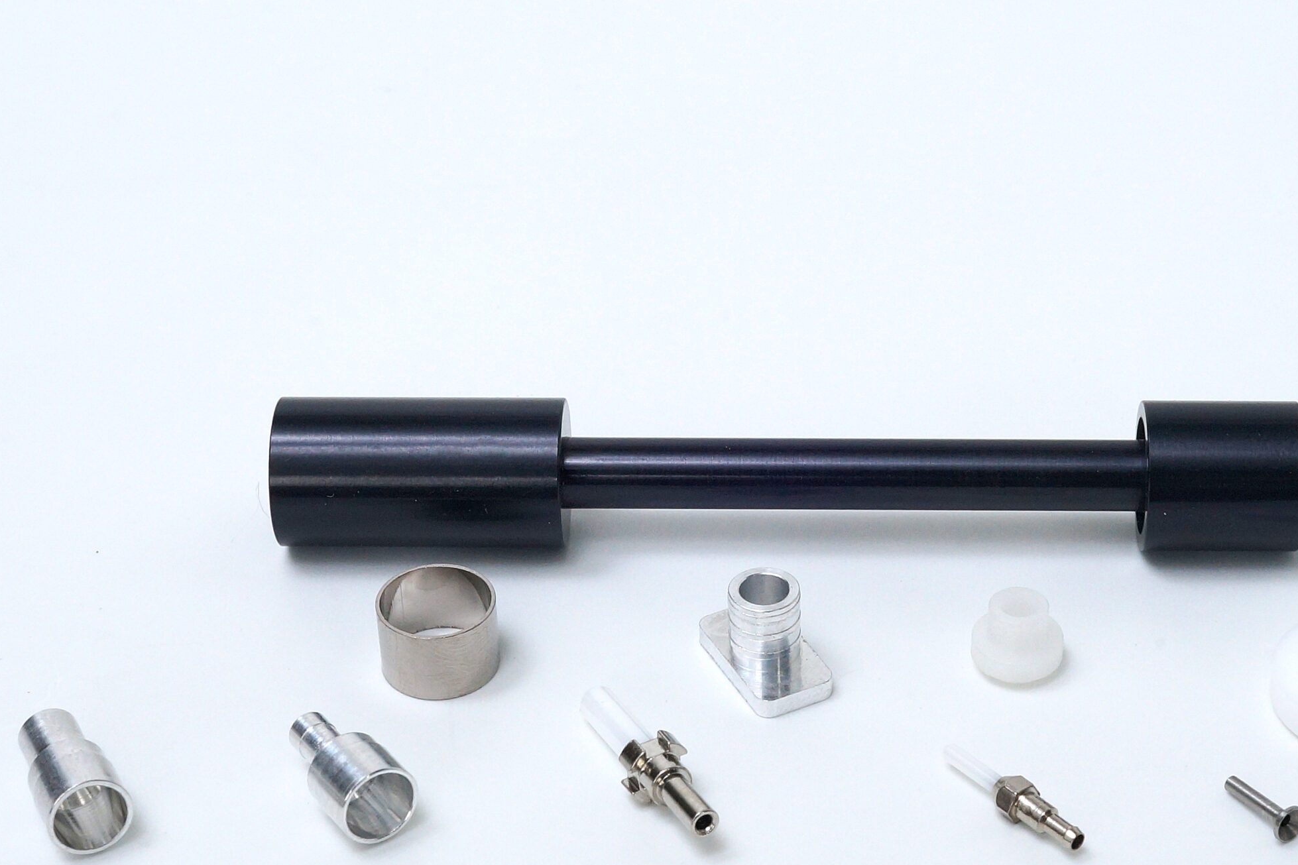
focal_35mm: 68
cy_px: 460
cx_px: 813
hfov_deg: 29.5
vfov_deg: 20.0
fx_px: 2451
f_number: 20
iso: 400
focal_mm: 35
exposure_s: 1/60
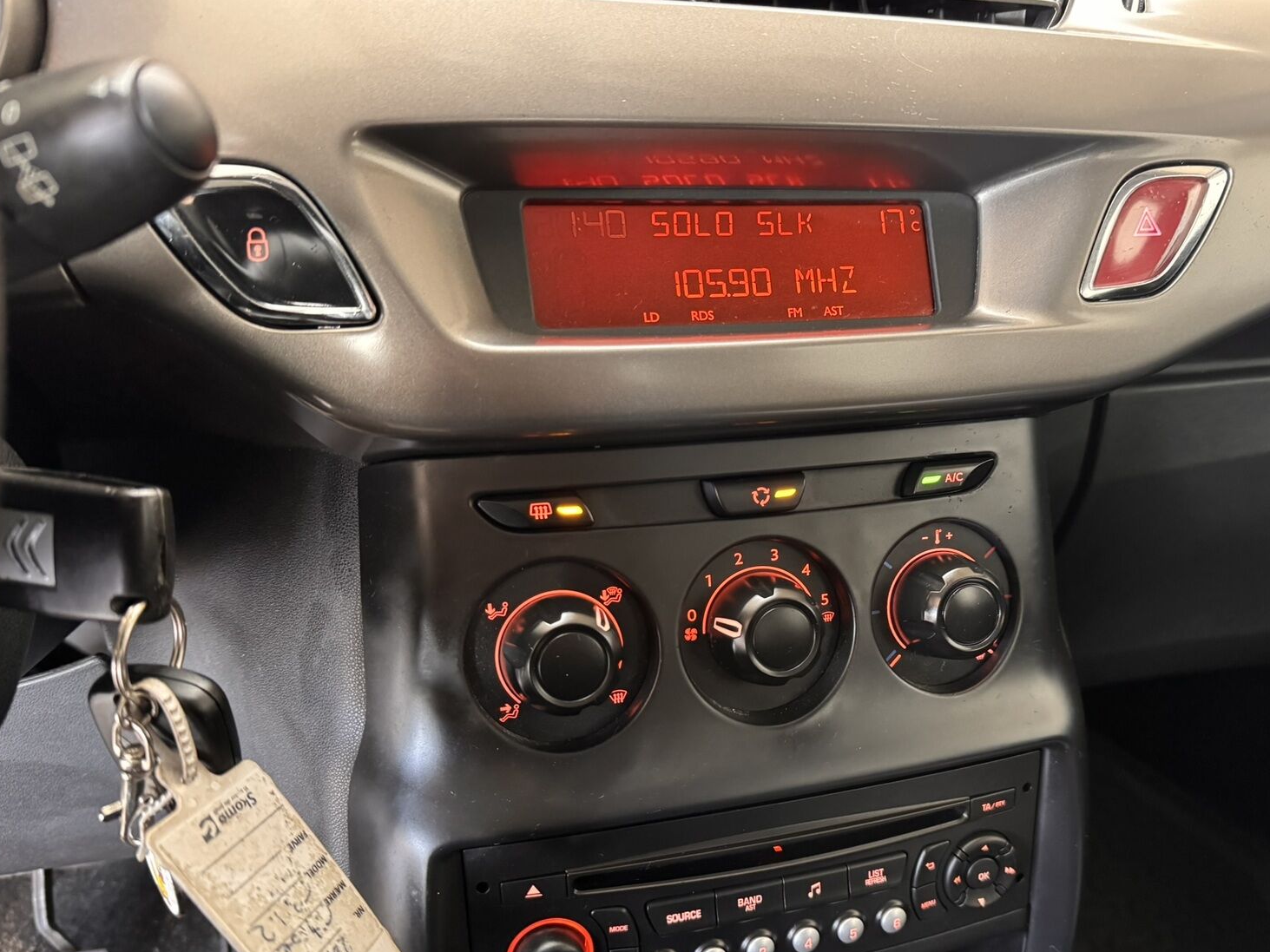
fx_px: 1027
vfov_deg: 49.5
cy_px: 554
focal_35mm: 28
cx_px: 720
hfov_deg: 63.2
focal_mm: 6.76
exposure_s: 1/30
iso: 1600
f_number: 1.78
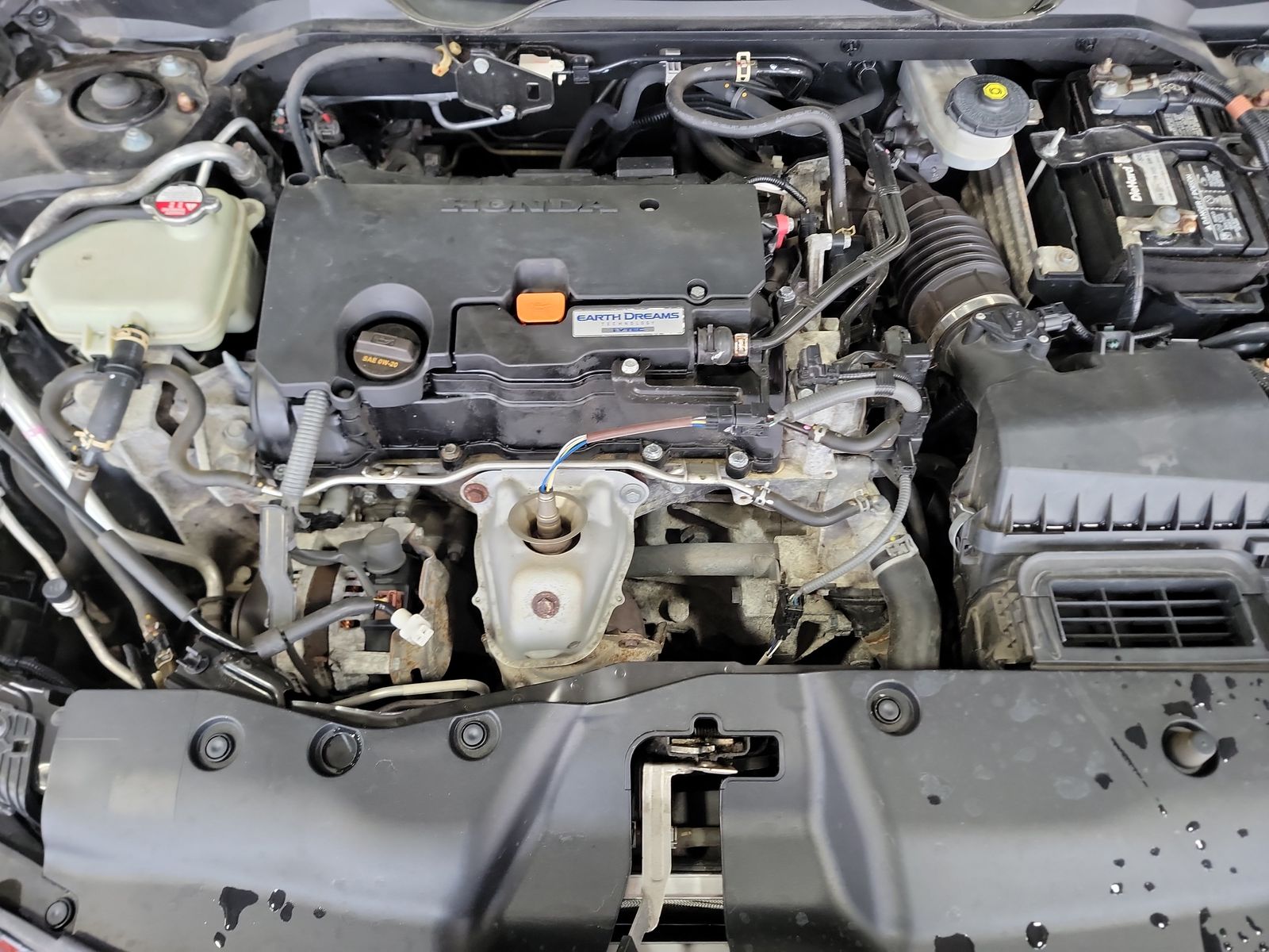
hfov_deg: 71.6
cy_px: 476
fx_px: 880
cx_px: 634
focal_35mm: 24
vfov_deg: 56.8
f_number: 1.8
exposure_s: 1/59
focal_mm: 6.7
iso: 579
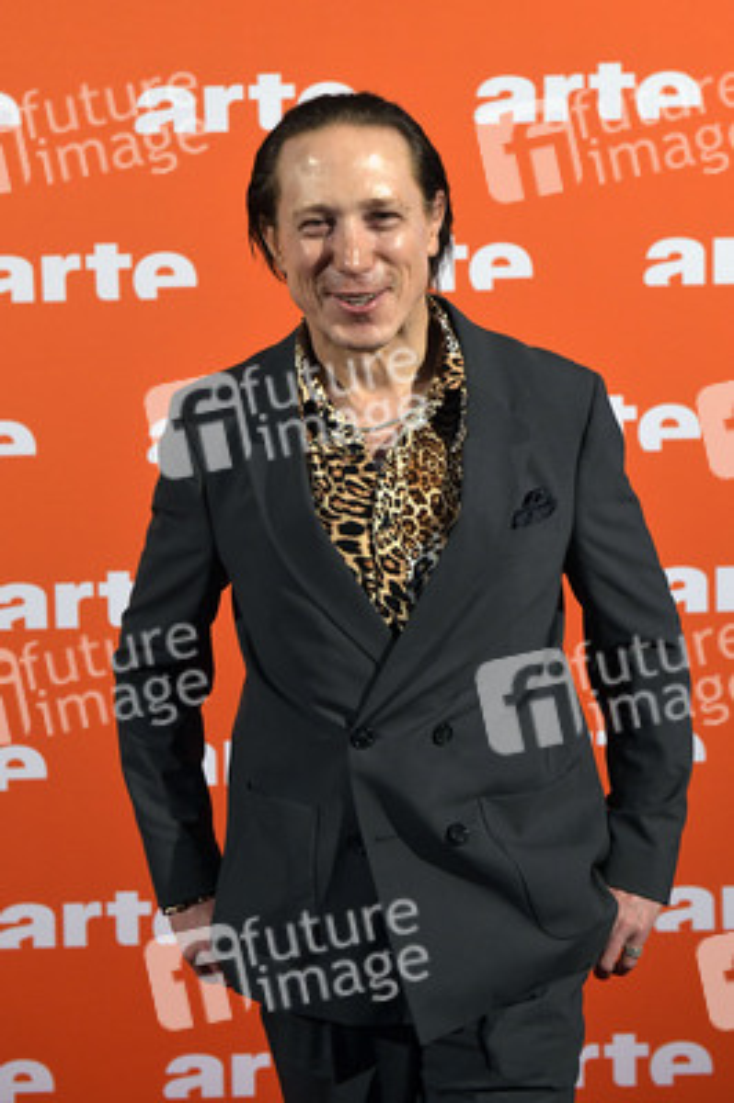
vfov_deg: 38.2
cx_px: 367
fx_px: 1593
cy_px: 552
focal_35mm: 52
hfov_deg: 25.9
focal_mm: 52
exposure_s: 1/200
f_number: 5.6
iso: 1600
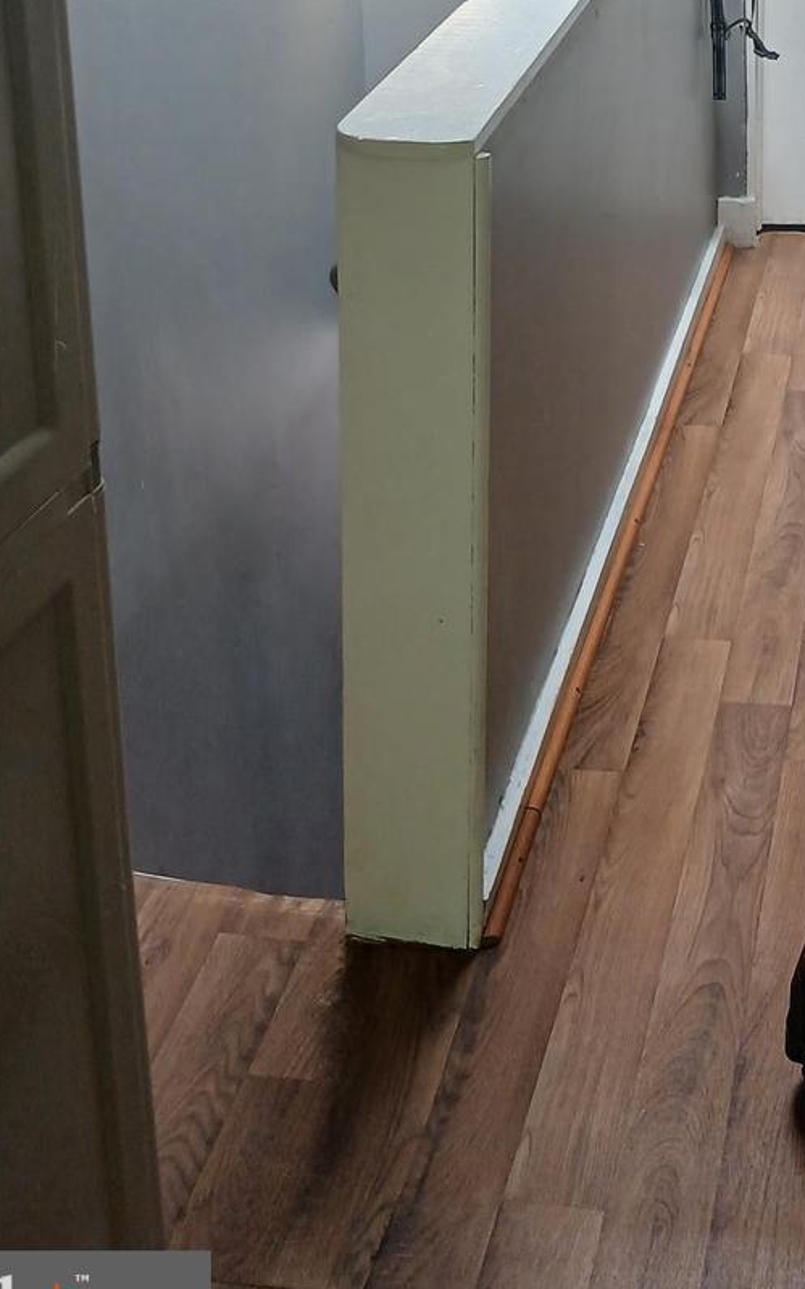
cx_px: 737
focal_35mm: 53
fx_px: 1861
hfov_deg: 23.7
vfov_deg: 36.0
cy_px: 144
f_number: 1.8
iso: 100
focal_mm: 3.98
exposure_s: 1/60
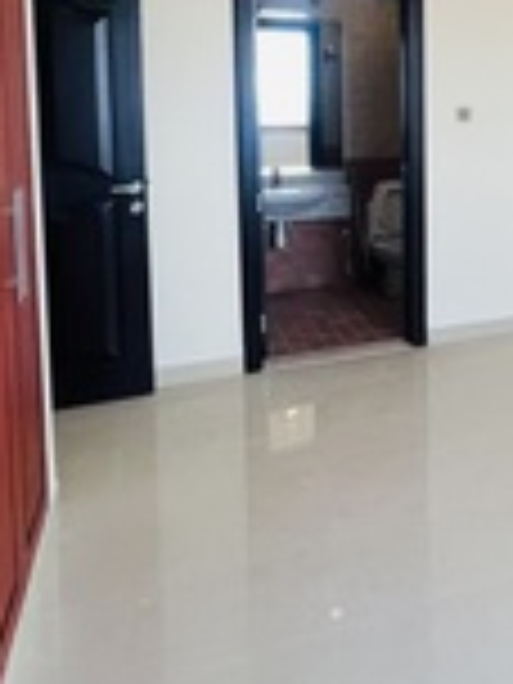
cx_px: 682
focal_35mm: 39
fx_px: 771
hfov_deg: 29.1
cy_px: 146
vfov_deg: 45.7
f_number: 1.8
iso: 125
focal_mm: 1.57
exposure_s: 1/100
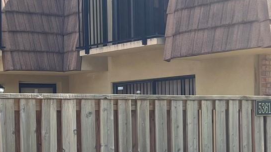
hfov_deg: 23.8
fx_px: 603
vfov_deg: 14.3
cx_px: -26
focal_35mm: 84
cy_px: 115
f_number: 1.6
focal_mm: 5.1
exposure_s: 1/975
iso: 50
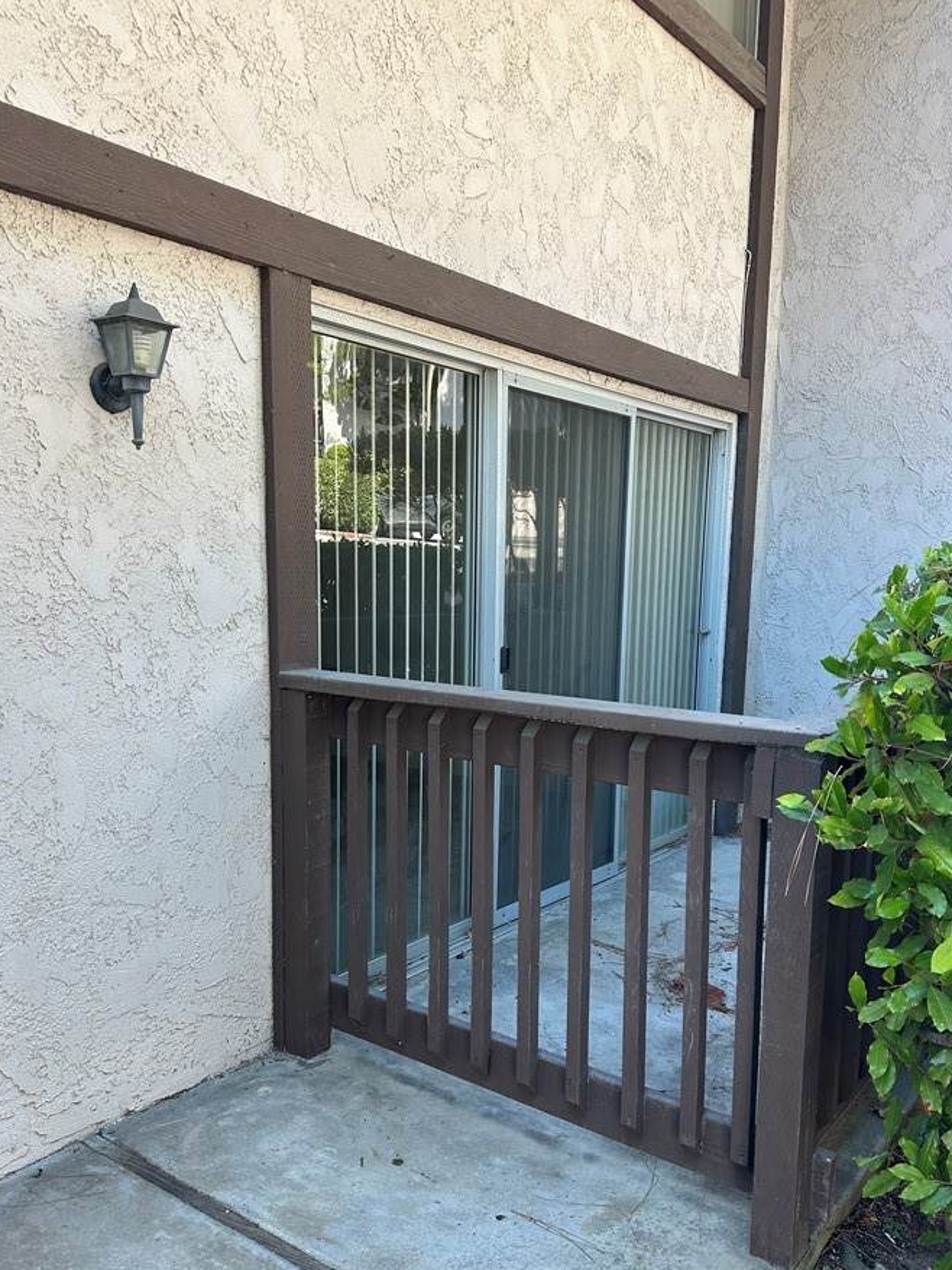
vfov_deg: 63.3
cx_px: 524
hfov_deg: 49.6
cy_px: 704
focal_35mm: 28
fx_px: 1027
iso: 80
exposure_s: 1/315
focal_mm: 6.86
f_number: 1.78
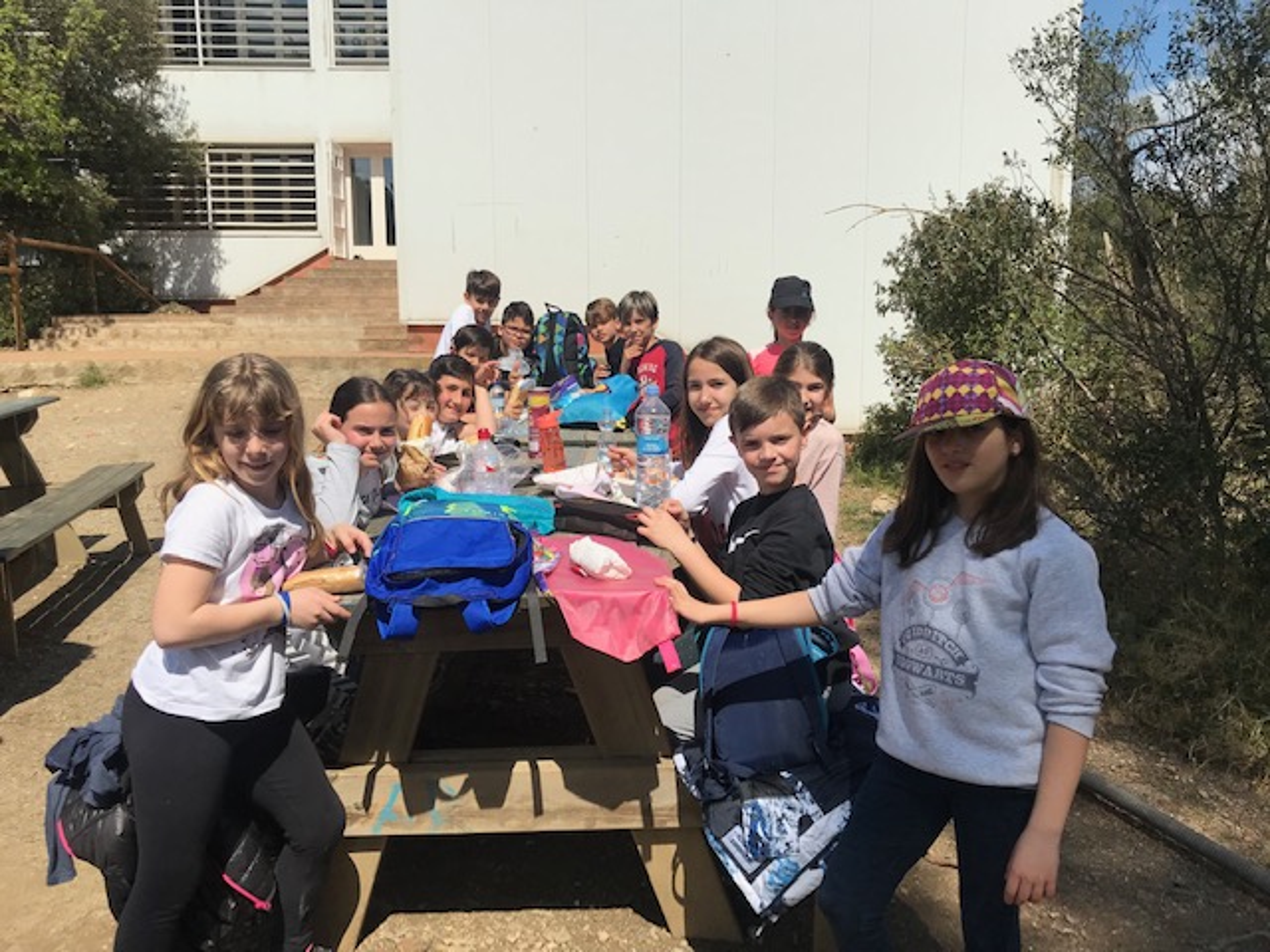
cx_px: 635
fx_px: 1027
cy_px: 476
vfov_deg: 49.7
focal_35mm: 28
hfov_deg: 63.4
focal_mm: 3.99
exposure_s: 1/4566
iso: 20
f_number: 1.8
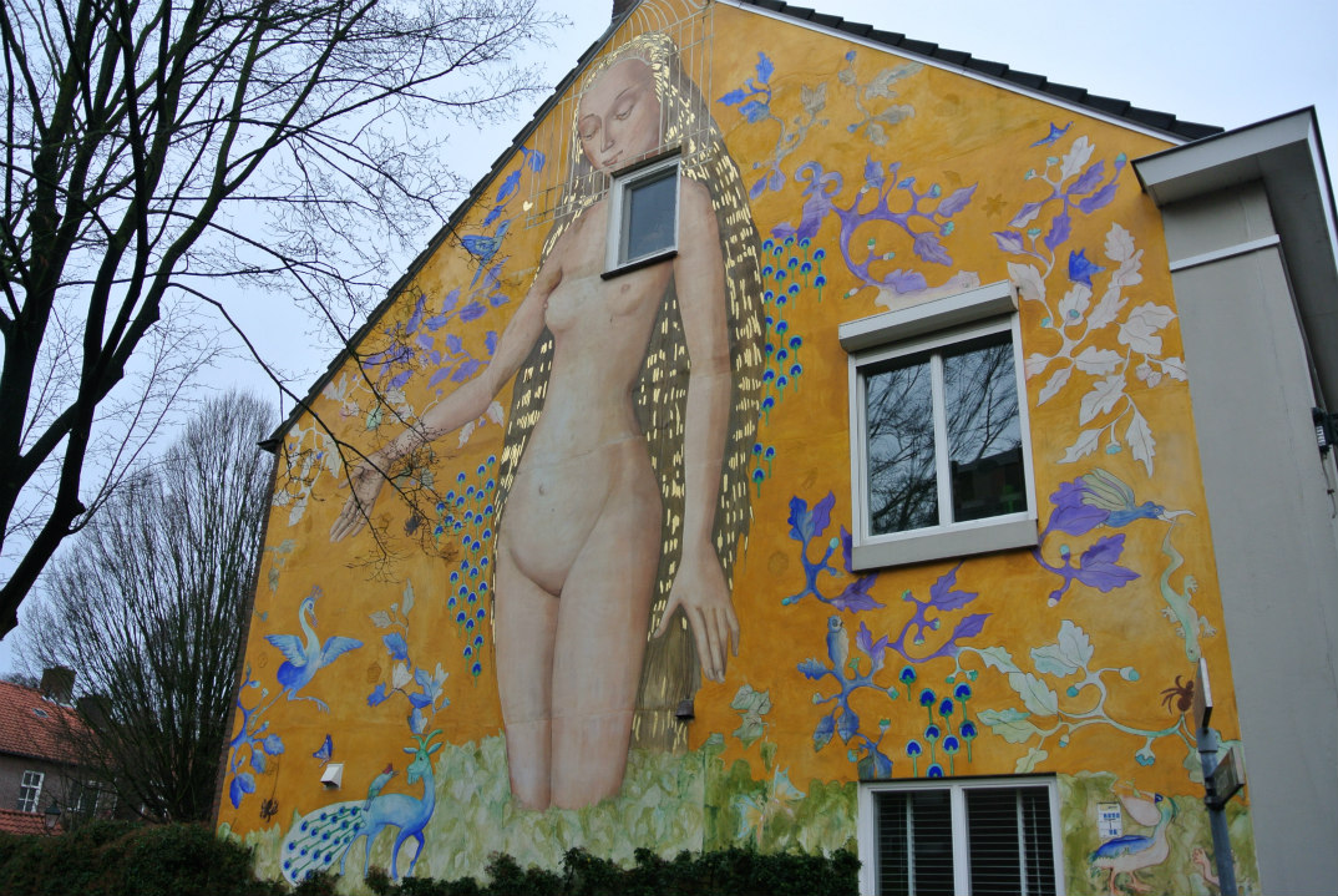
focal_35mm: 29
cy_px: 448
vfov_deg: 45.1
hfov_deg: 63.6
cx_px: 669
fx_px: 1079
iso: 100
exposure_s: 1/320
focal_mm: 11
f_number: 3.5
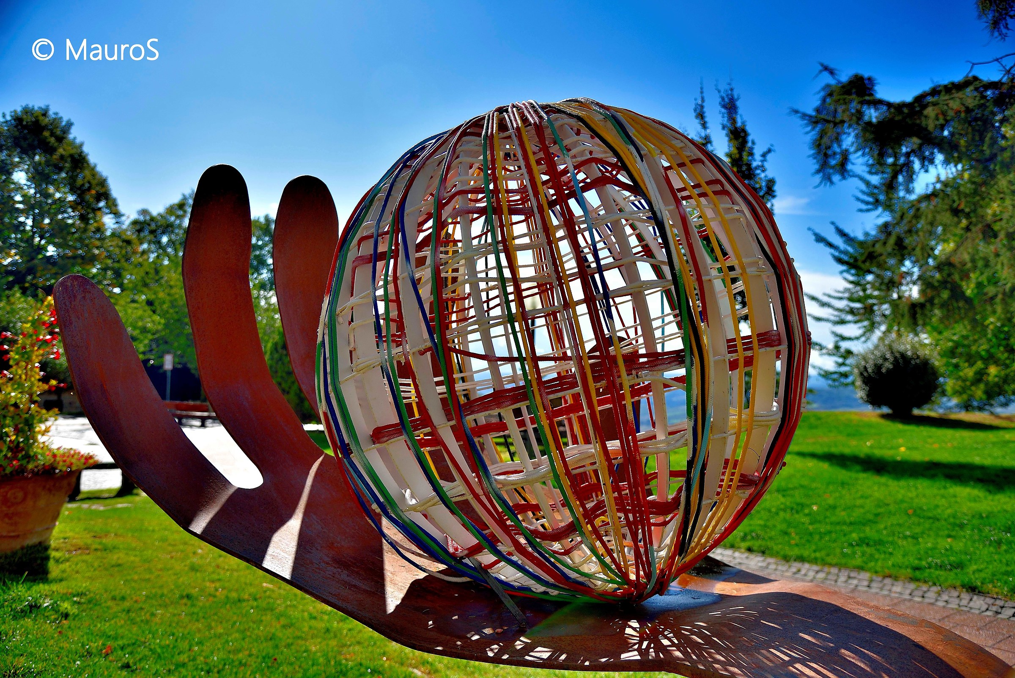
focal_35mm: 30
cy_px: 339
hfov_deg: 61.9
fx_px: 846
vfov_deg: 43.6
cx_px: 508
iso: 100
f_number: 4.5
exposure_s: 1/1250
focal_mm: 30
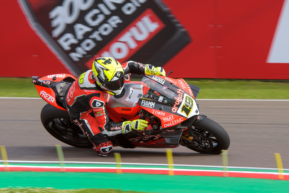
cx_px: 144
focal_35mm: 150
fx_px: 1204
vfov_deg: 9.1
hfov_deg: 13.7
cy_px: 96
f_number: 7.1
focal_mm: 150
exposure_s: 1/400
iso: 200
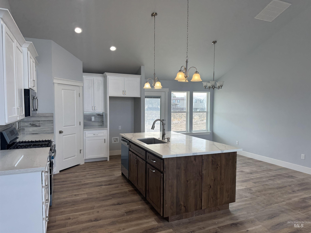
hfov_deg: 71.6
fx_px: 216
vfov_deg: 56.8
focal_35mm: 24
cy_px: 116
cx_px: 156
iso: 80
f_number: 1.78
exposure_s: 1/311
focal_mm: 6.76
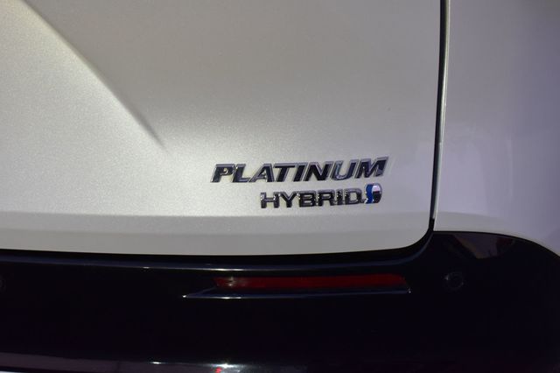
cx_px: 280
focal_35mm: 82
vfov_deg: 16.5
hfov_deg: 24.6
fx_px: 1283
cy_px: 186
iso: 1000
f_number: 6.3
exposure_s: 1/15
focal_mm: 55
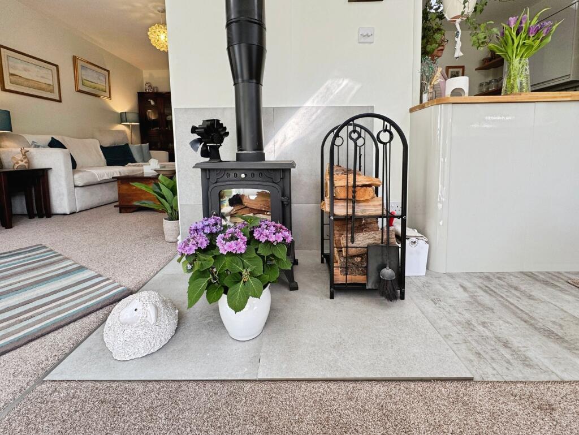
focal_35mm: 14
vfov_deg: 85.7
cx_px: 290
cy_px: 218
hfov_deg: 102.0
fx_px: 234
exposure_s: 1/99
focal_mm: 2.22
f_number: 2.2
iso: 80
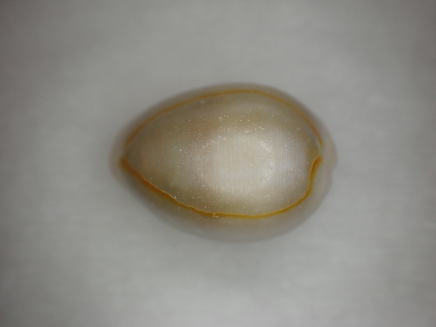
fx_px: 378
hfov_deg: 60.0
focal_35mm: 30
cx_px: 218
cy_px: 164
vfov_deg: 46.8
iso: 200
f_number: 2.3
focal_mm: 5.4
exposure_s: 1/125
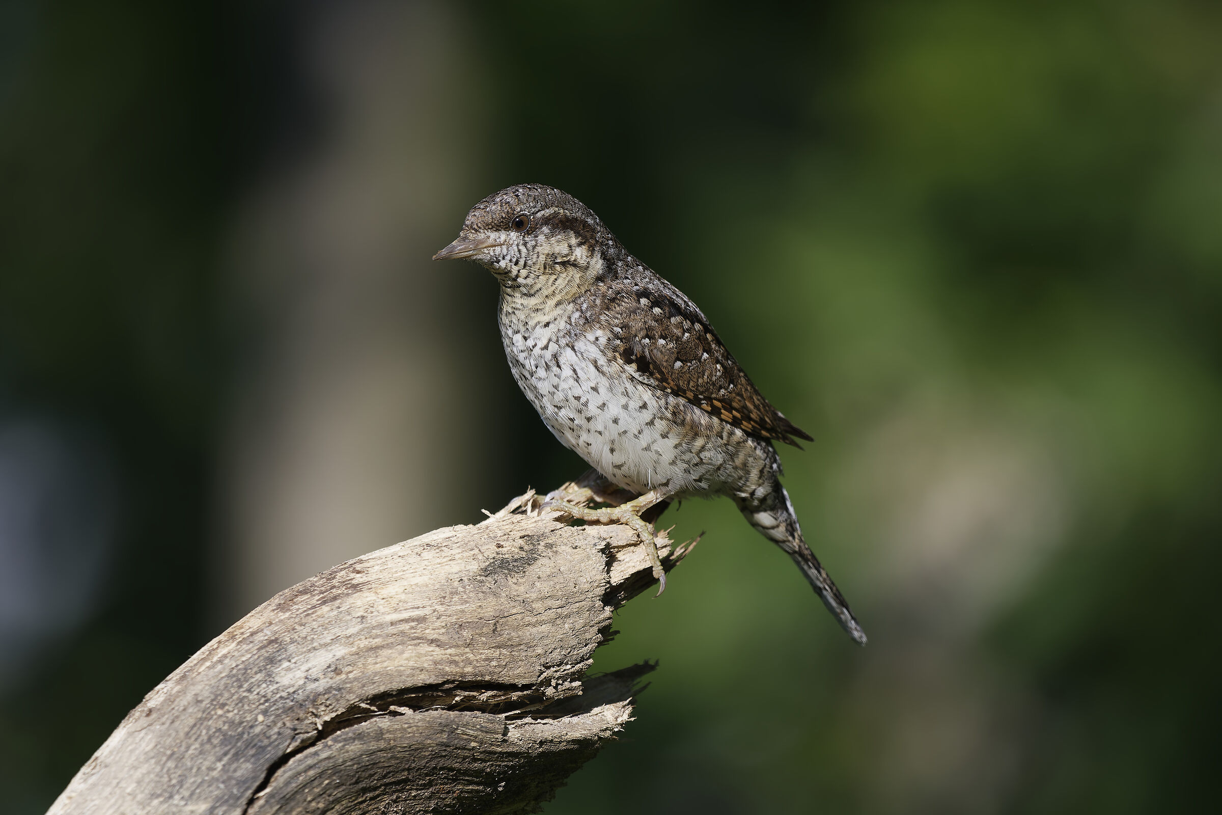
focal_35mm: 900
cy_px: 408
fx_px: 30548
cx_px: 611
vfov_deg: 1.5
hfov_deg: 2.3
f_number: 6.3
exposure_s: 1/1600
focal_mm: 600
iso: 400
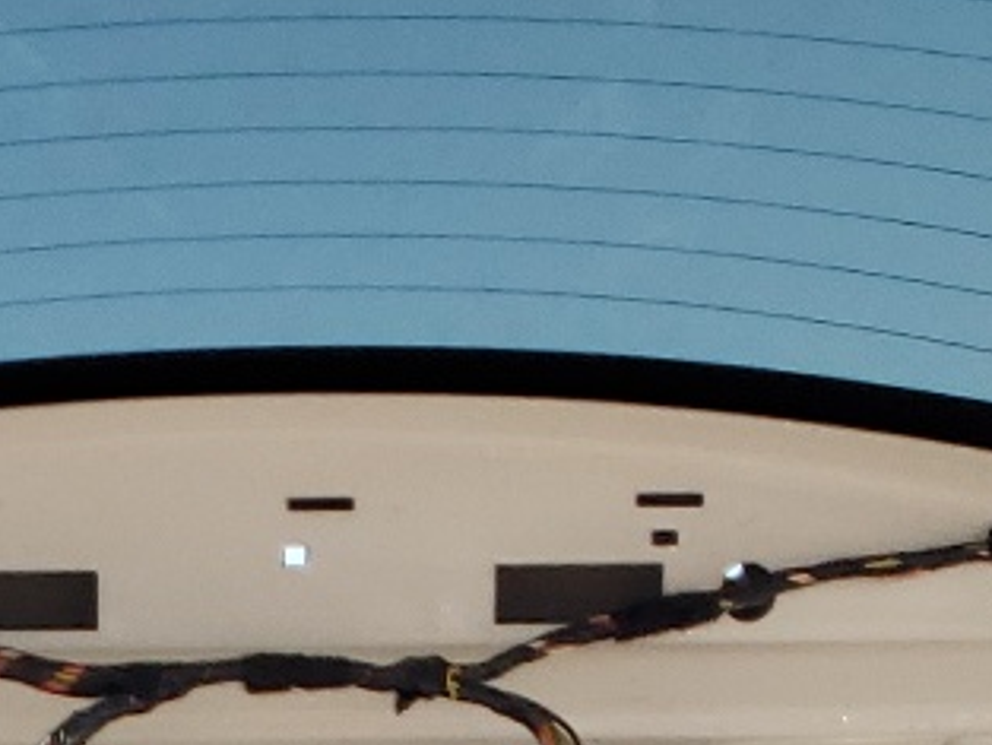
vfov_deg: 9.7
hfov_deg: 14.7
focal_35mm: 133
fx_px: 3813
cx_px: 200
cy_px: 1842
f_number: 1.5
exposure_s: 1/909
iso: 50
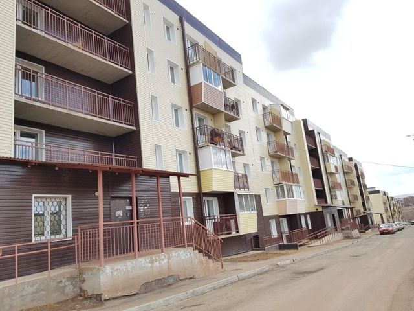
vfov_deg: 53.1
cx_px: 207
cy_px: 156
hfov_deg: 67.3
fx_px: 311
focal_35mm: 26
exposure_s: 1/860
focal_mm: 4.2
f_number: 1.7
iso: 40
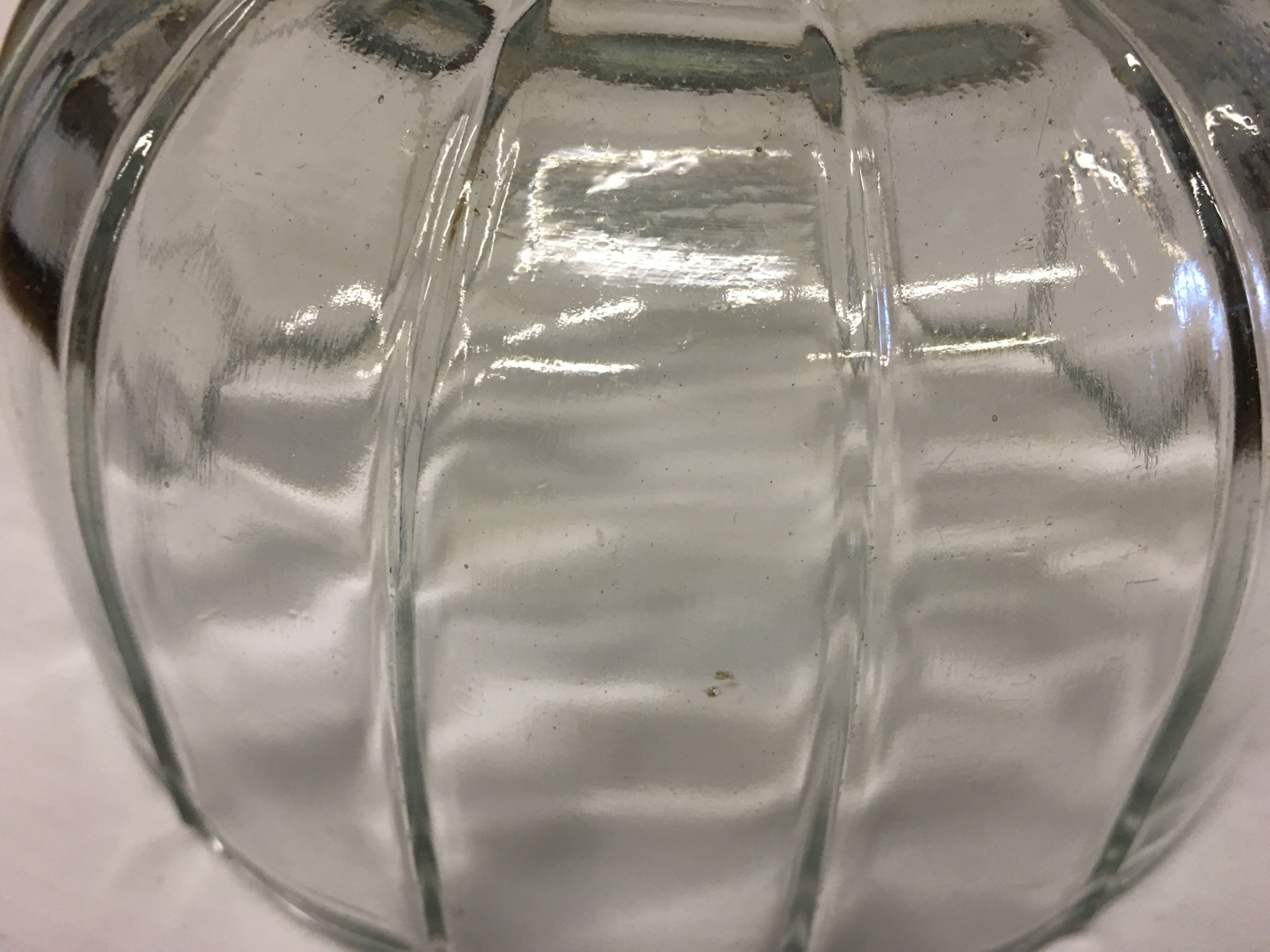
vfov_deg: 48.2
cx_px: 635
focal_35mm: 29
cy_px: 476
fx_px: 1064
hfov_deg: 61.7
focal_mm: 4.15
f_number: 2.2
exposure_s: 1/33
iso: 125
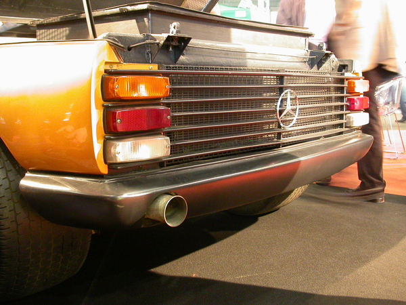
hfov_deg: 49.0
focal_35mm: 38
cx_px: 203
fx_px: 446
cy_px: 152
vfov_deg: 37.7
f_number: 2.6
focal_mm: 7.85
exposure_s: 1/5.4
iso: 363
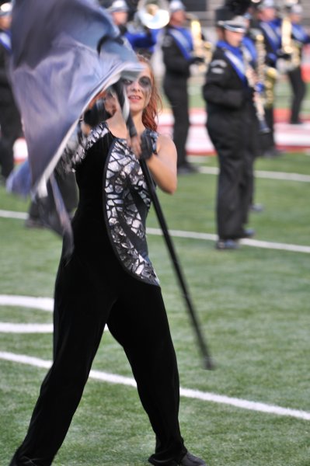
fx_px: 2426
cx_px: 155
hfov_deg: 7.3
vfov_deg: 11.0
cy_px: 233
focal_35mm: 188
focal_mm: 125
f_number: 2.8
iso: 200
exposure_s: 1/80
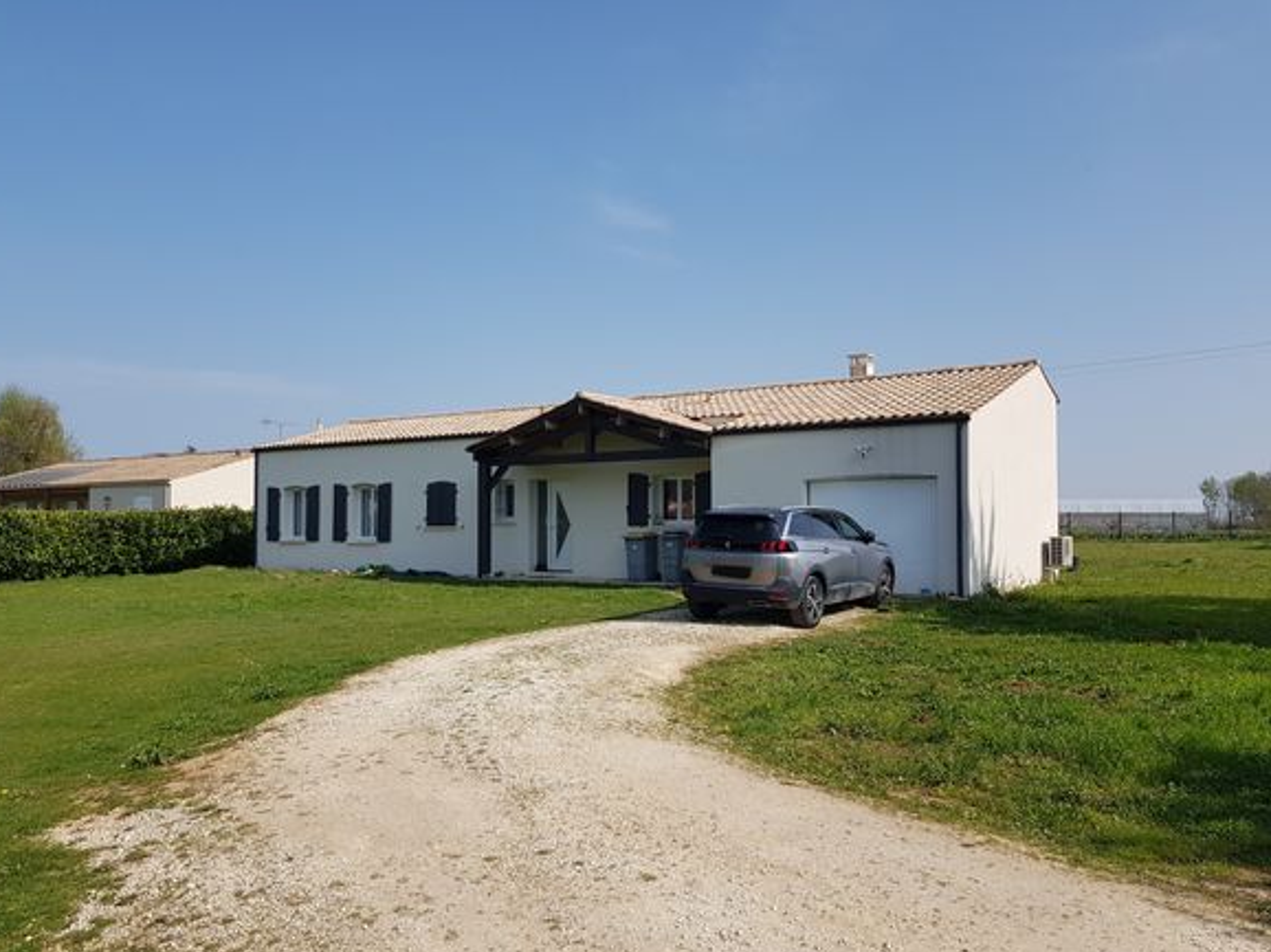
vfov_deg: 51.3
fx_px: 991
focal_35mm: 27
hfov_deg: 65.3
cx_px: 631
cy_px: 473
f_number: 1.7
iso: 40
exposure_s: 1/2584
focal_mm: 4.3
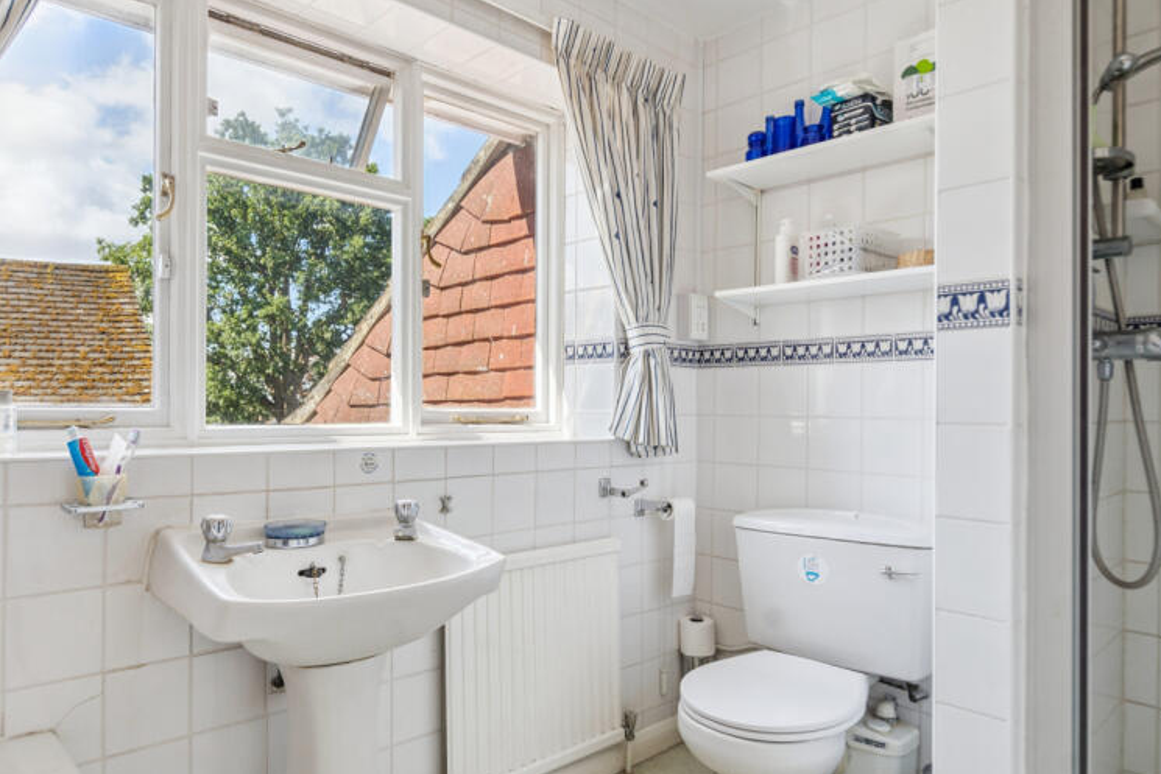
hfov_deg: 77.8
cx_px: 474
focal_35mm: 22
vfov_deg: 57.2
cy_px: 379
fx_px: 710
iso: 400
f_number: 6.3
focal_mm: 16
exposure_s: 1/100
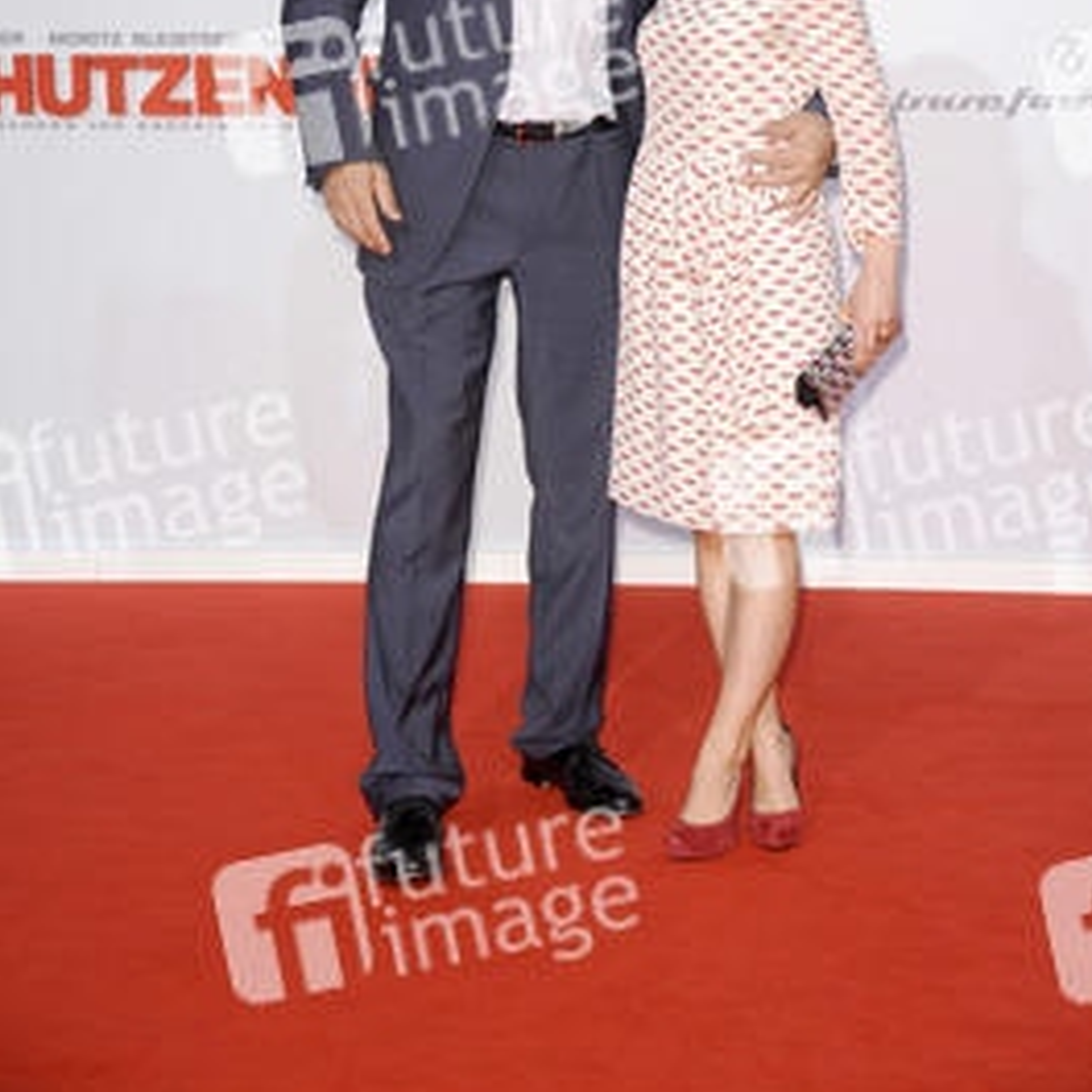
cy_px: 285
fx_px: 4140
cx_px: 546
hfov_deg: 15.0
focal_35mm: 116
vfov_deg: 15.0
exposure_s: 1/160
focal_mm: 90
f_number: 5.6
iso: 1000
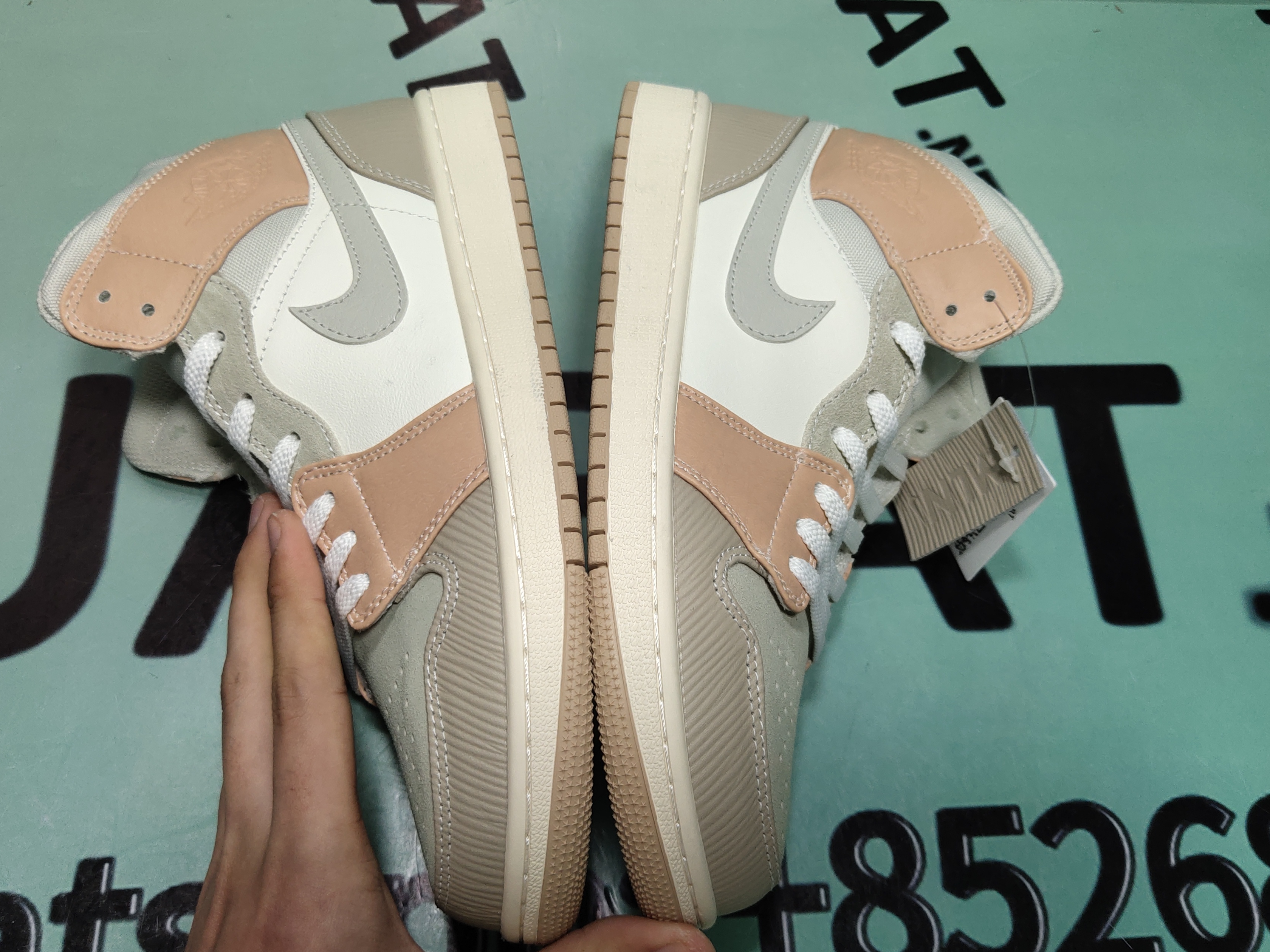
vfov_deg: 39.7
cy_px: 482
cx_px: 648
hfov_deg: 51.4
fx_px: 1321
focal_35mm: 36
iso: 58
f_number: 1.79
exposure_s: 1/100
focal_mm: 4.35
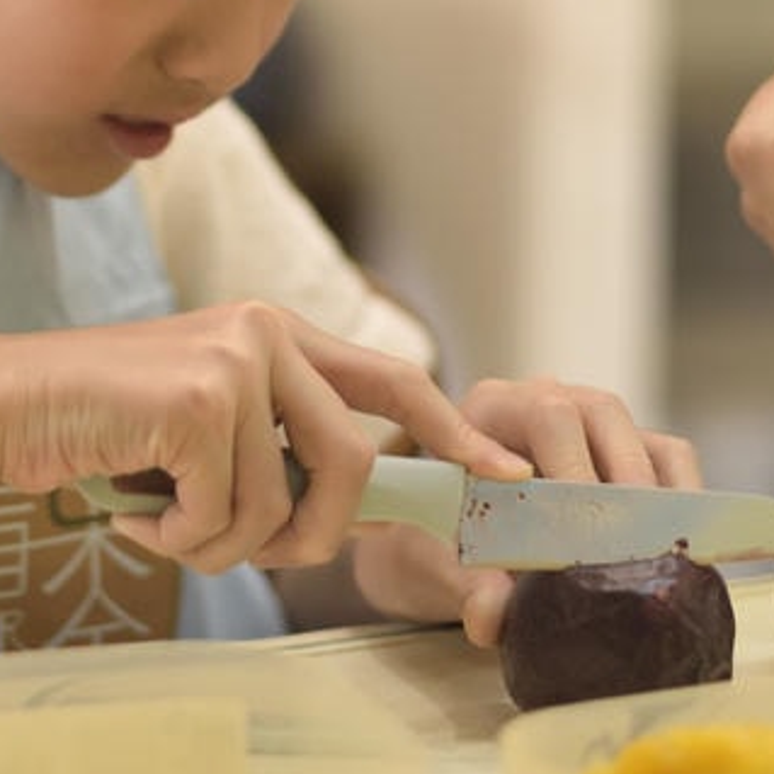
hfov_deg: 10.9
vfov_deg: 10.8
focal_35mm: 160
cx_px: 226
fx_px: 4048
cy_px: -40
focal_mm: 50
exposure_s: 1/250
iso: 800
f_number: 1.8
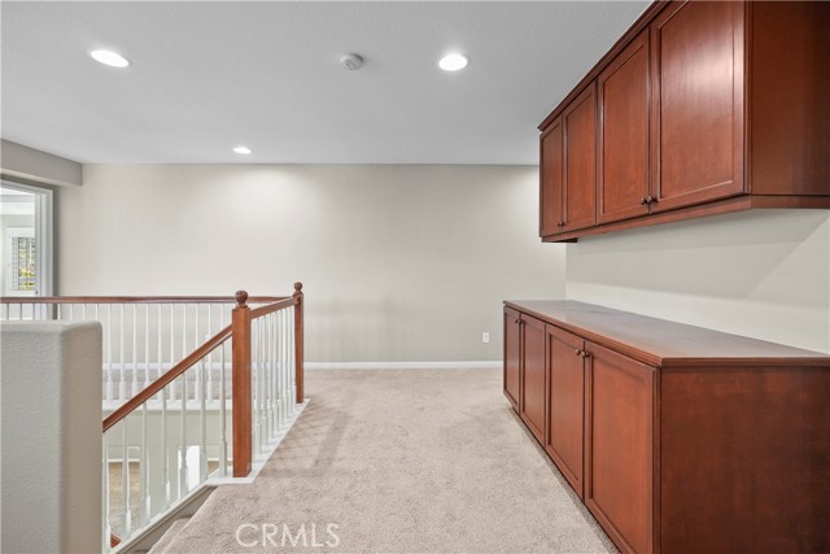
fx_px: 369
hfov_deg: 96.7
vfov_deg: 73.8
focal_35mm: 16
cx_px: 415
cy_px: 277
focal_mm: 16
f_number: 4
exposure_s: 1/15
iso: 800
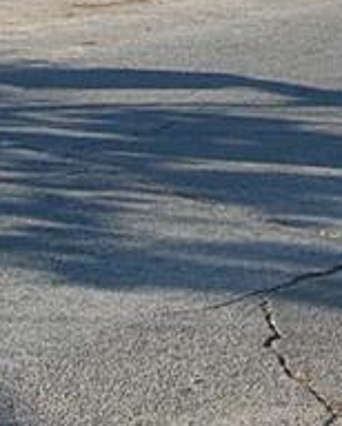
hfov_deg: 10.3
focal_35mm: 150
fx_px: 1895
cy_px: -200
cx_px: 298
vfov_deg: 12.3
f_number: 8
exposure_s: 1/250
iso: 200
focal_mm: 20
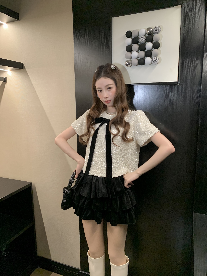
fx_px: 207
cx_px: 104
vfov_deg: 67.3
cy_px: 138
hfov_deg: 53.1
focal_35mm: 26
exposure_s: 1/60
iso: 250
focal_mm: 4.25
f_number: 1.8
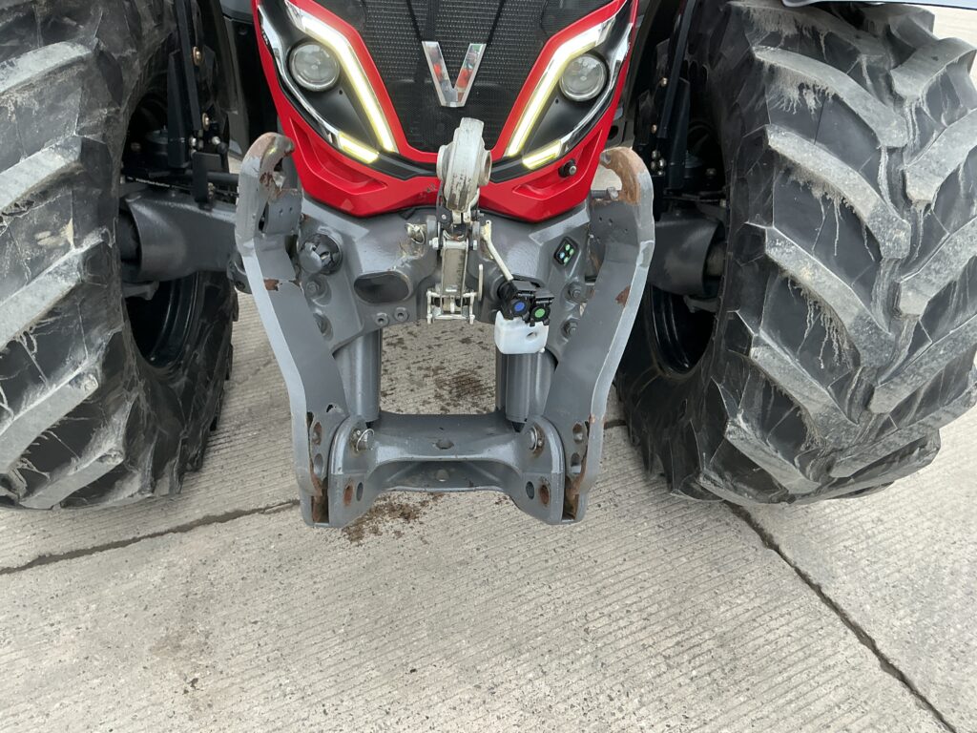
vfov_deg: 49.7
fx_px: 790
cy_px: 366
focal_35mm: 28
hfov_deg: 63.4
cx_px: 488
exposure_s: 1/122
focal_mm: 3
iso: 64
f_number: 1.8
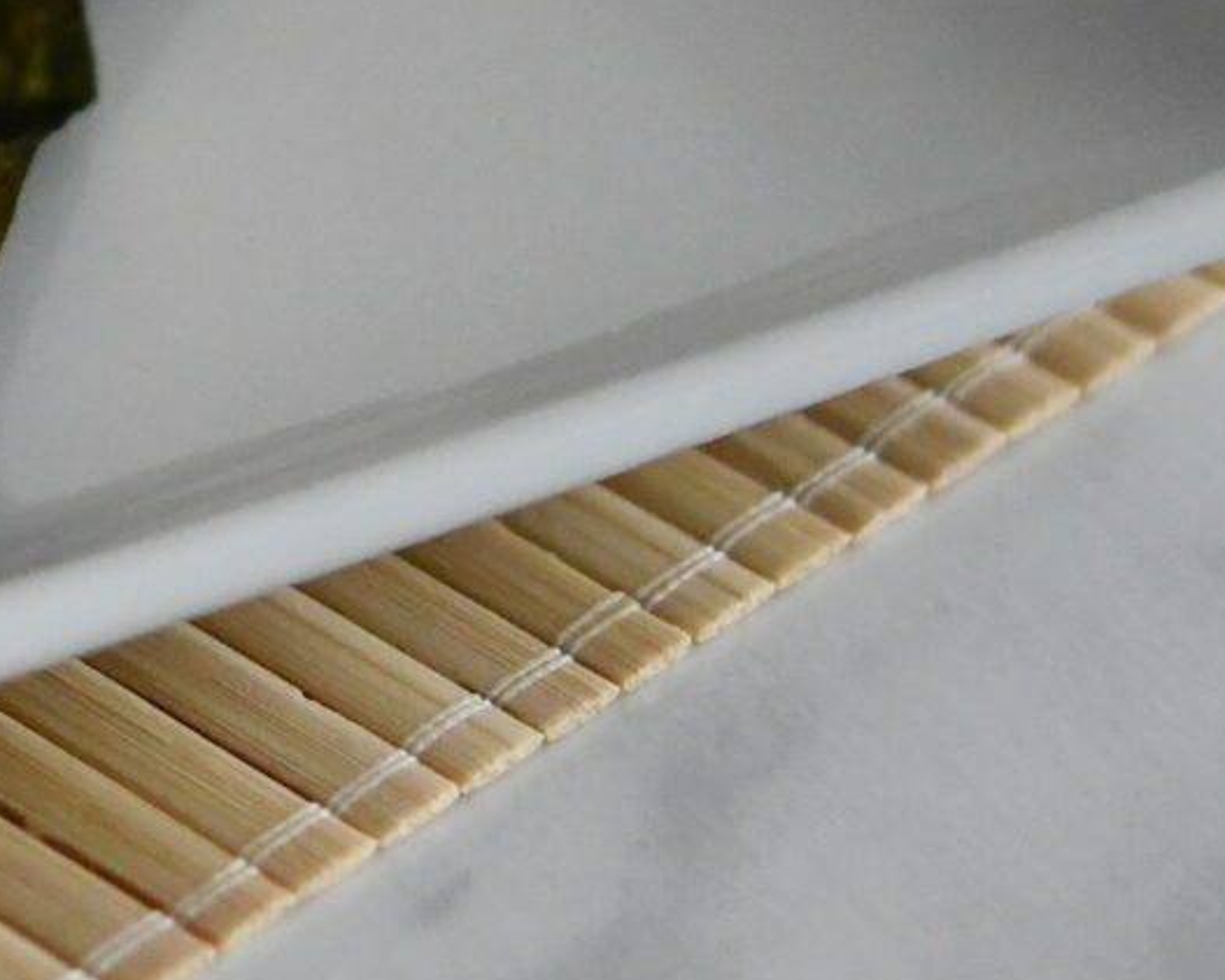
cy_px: -246
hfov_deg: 5.8
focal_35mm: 329
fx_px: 11930
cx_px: -720
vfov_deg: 4.7
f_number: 3
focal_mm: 60
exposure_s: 1/250
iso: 3200
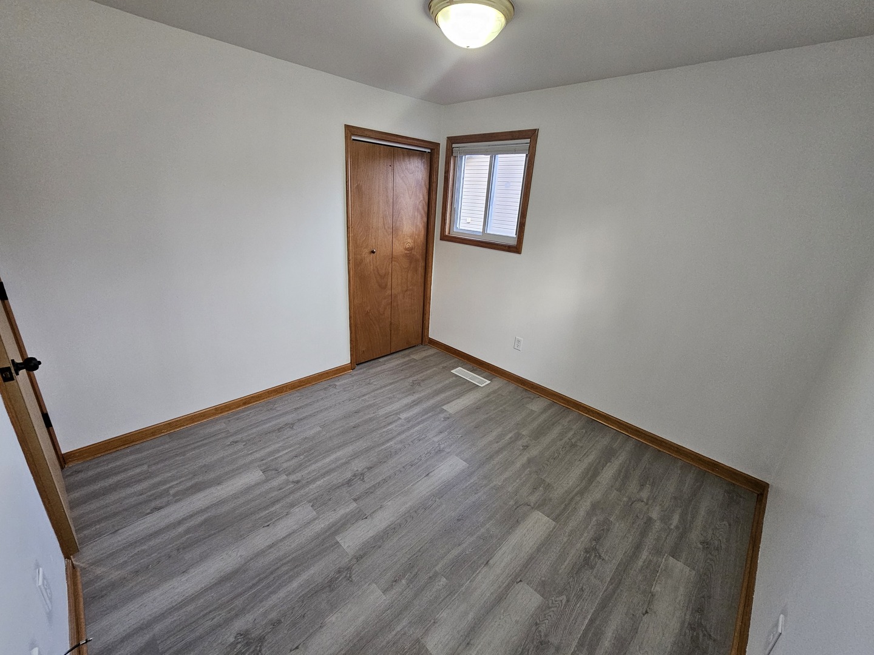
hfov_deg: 106.2
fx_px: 328
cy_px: 328
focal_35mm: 13
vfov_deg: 89.9
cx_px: 437
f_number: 2.2
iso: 320
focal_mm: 2.2
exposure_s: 1/60
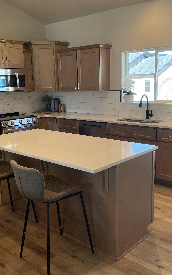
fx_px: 278
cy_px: 137
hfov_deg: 34.4
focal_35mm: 37
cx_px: 84
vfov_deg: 52.7
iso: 40
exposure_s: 1/120
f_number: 1.6
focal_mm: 4.2
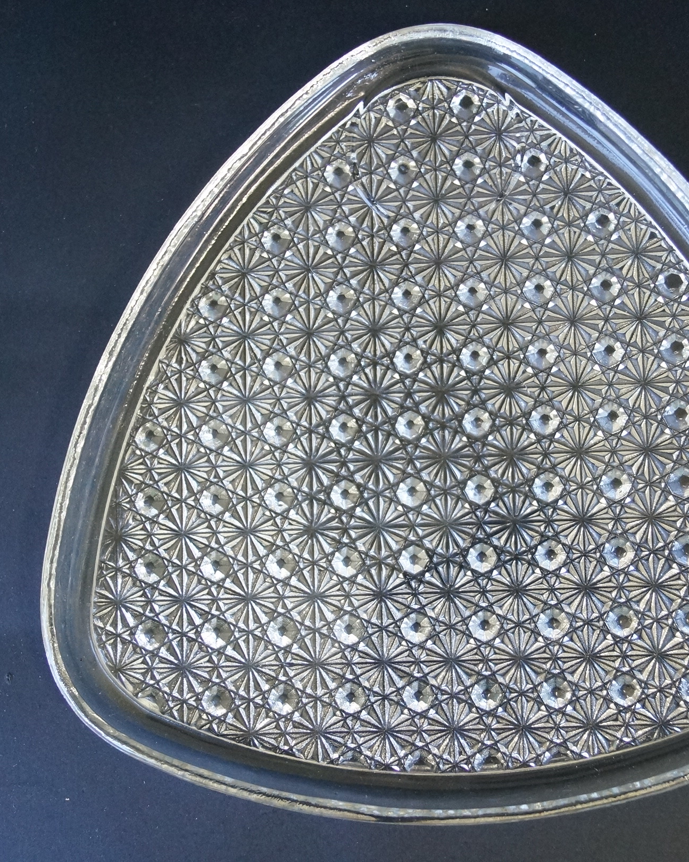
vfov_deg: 36.7
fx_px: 1300
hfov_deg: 29.5
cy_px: 431
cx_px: 442
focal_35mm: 51
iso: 1250
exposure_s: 1/60
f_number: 4
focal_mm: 24
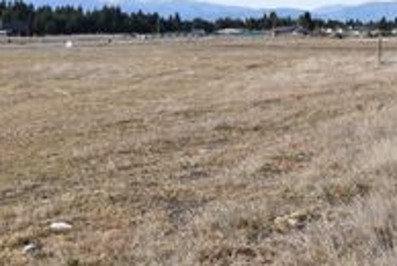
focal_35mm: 87
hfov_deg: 23.1
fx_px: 961
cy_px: 71
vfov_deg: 15.7
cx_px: 299
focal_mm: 24
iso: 200
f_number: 10
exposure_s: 1/400
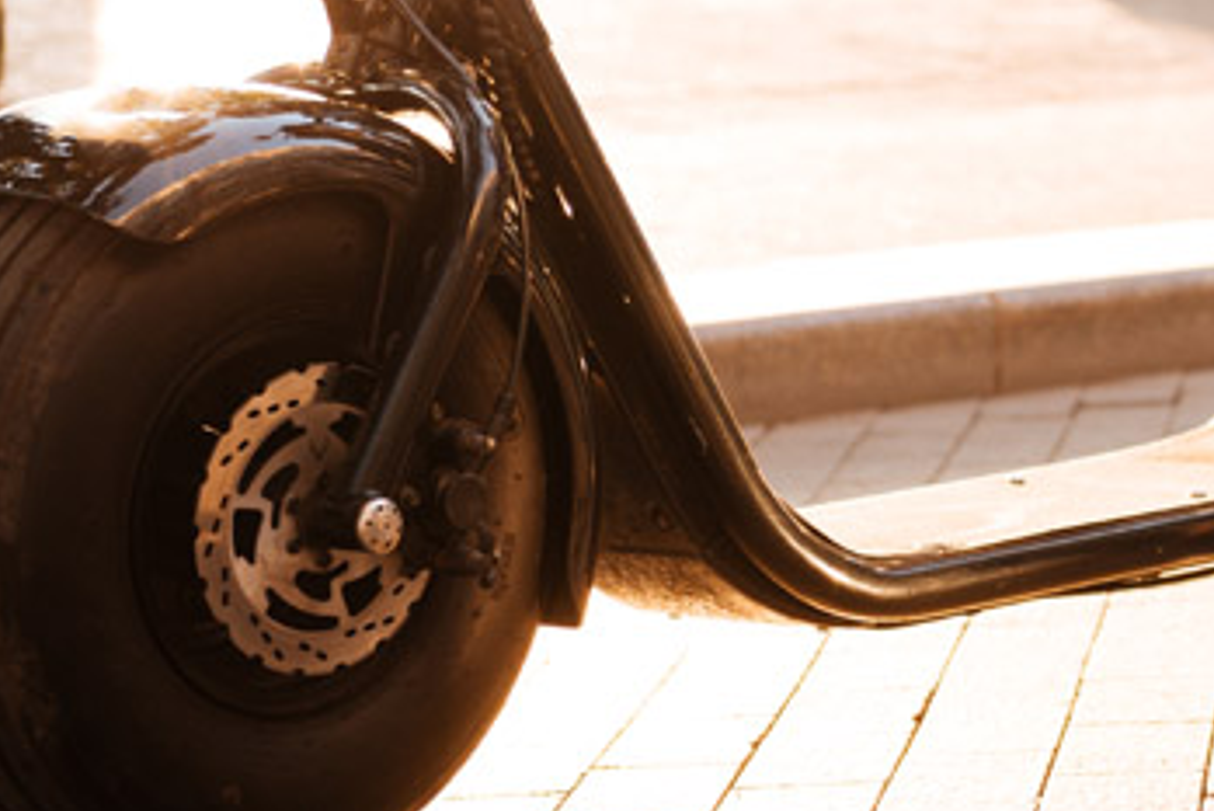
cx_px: 1454
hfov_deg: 11.7
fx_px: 5802
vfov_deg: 8.0
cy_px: 44
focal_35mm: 172
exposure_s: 1/320
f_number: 3.2
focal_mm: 60
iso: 400
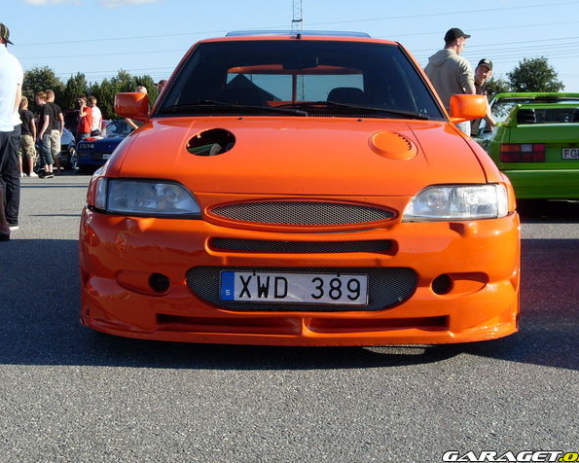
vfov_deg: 24.2
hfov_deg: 30.0
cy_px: 232
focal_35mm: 63
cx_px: 298
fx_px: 1080
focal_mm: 9.9
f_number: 3.4
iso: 80
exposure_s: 1/750
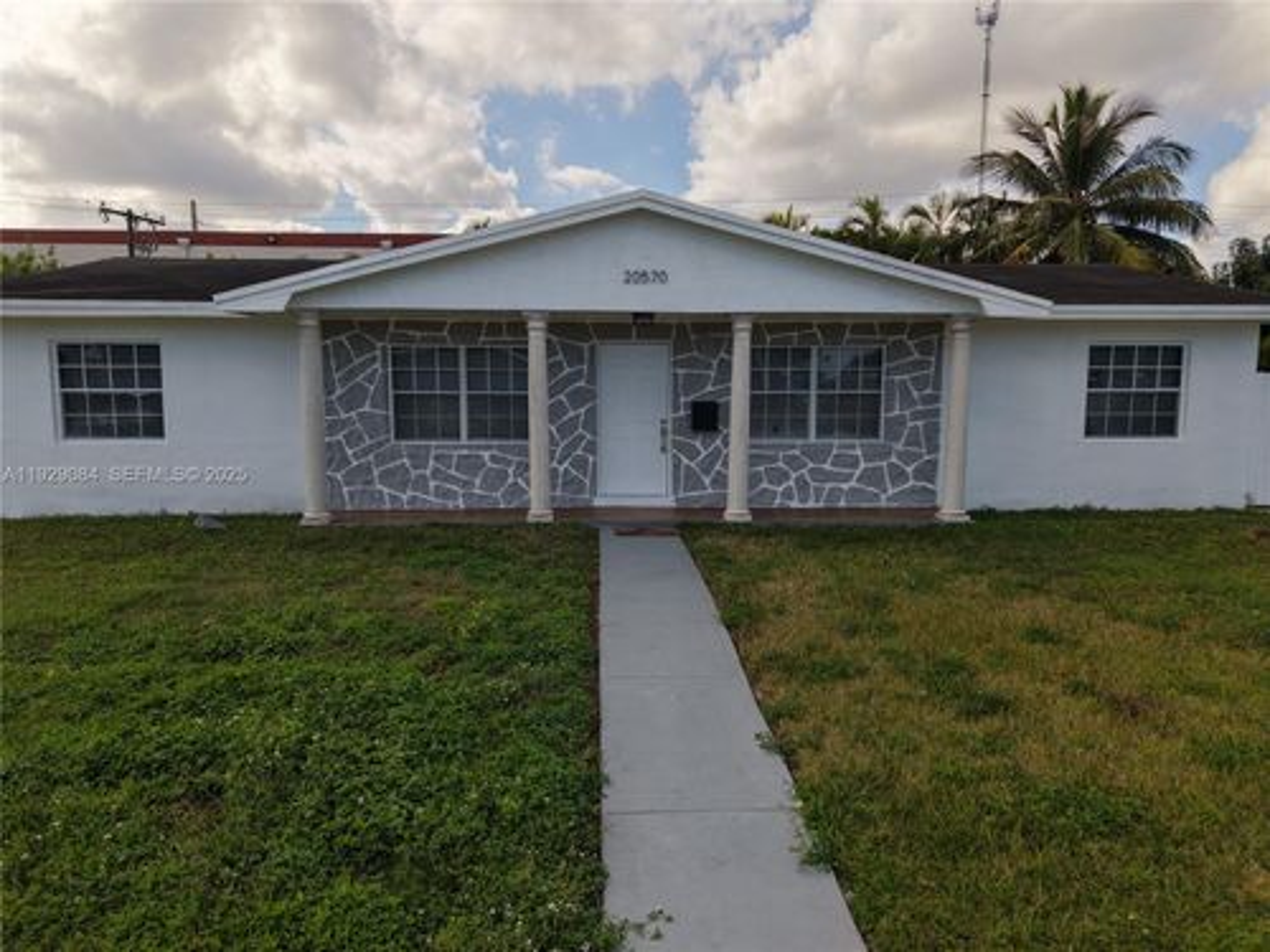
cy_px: 476
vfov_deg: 56.8
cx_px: 635
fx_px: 881
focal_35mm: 24
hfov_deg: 71.6
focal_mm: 8.67
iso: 100
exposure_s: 1/60
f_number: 1.8
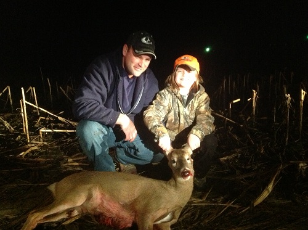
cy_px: 115
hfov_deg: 52.7
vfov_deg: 40.6
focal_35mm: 35
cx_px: 154
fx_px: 311
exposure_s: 1/15
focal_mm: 4.28
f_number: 2.4
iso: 800
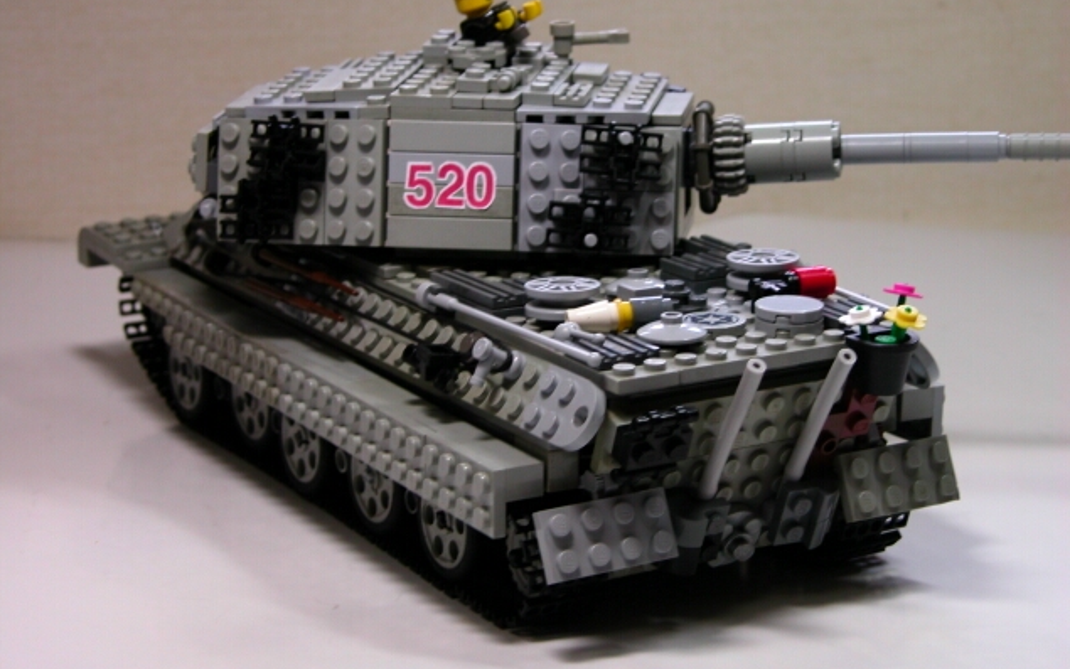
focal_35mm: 94
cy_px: 300
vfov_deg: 13.9
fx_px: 2741
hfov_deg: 22.1
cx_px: 534
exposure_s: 1/38.1
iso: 100
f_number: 3.5
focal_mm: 22.3
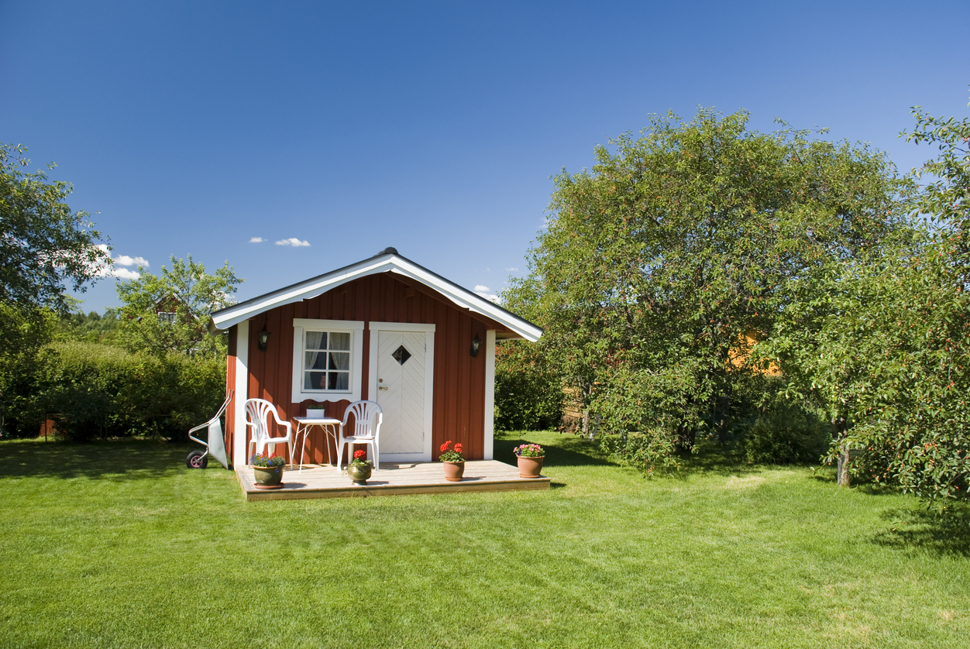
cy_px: 324
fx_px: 728
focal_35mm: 27
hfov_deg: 67.3
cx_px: 485
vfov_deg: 48.0
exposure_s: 1/60
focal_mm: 18
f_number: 5.6
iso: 100
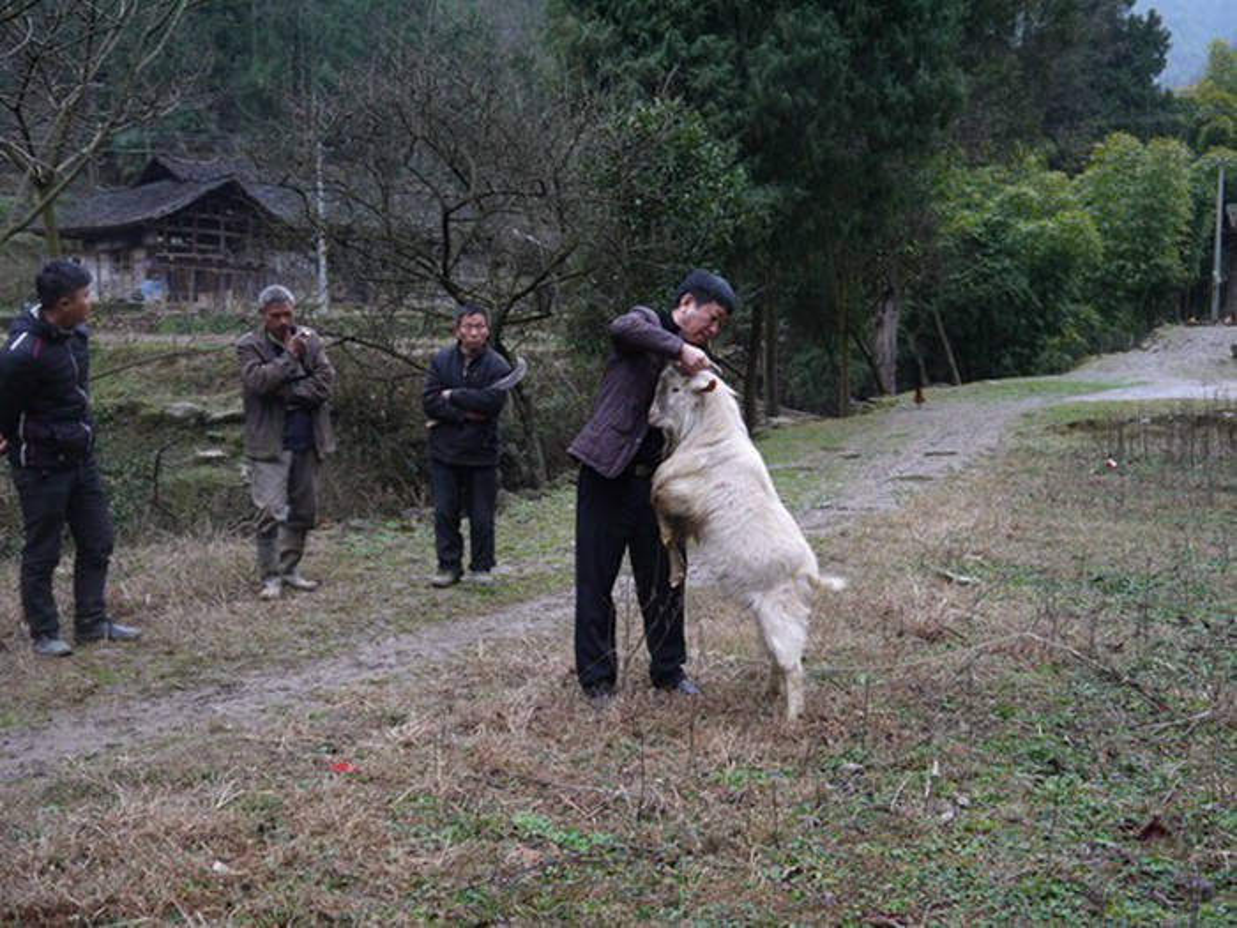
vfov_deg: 34.3
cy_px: 464
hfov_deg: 44.8
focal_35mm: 42
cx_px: 618
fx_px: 1501
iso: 160
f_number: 4.3
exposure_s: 1/60
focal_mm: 21
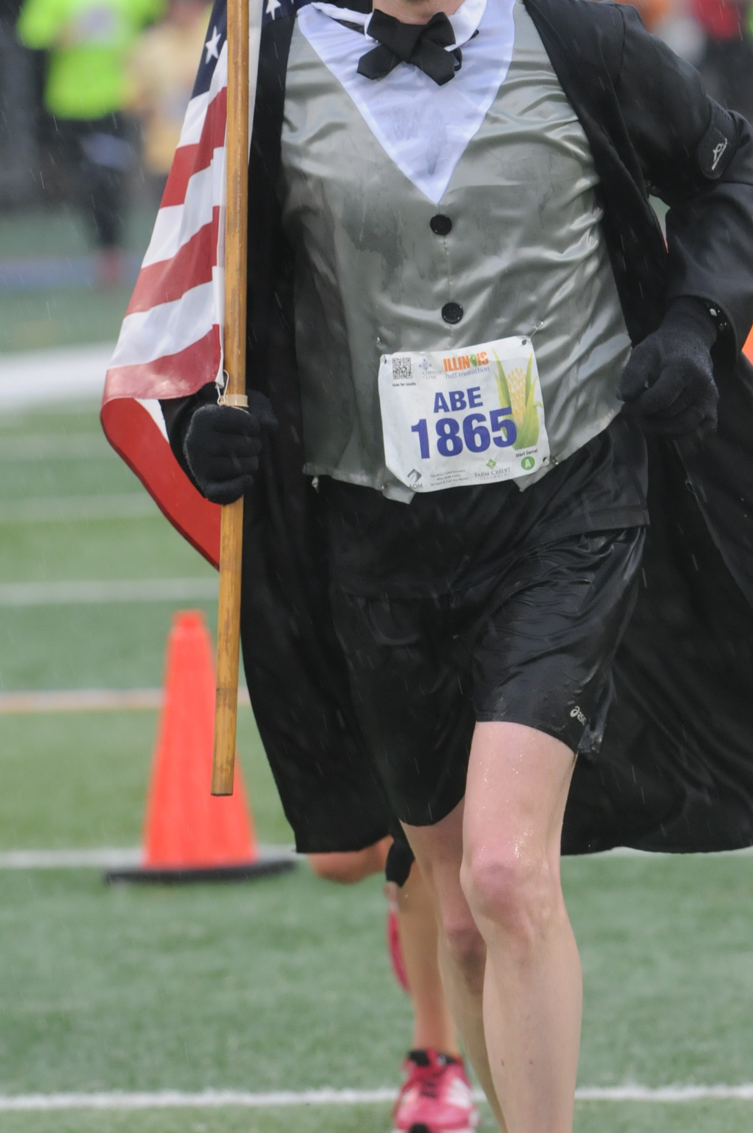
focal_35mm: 417
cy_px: 381
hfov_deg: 3.3
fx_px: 13115
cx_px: 476
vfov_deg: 4.9
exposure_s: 1/400
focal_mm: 190
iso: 800
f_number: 4
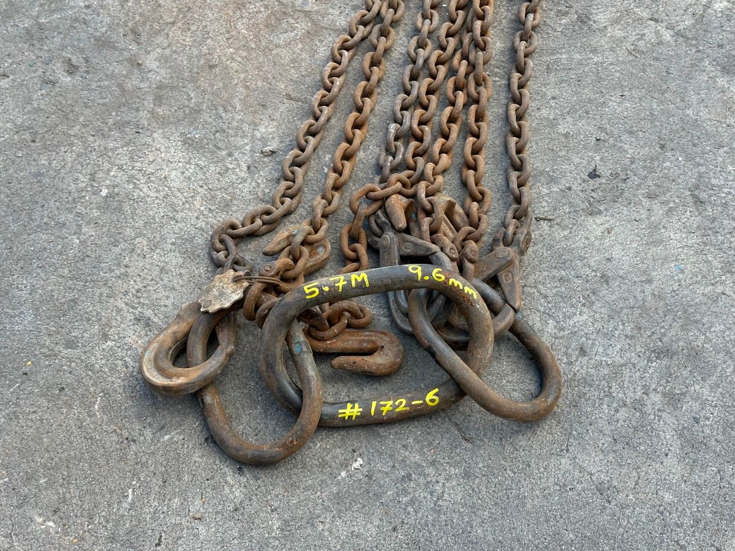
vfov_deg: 30.3
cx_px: 368
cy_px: 276
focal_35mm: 48
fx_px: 1019
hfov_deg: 39.7
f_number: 1.78
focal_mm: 6.86
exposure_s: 1/594
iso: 64
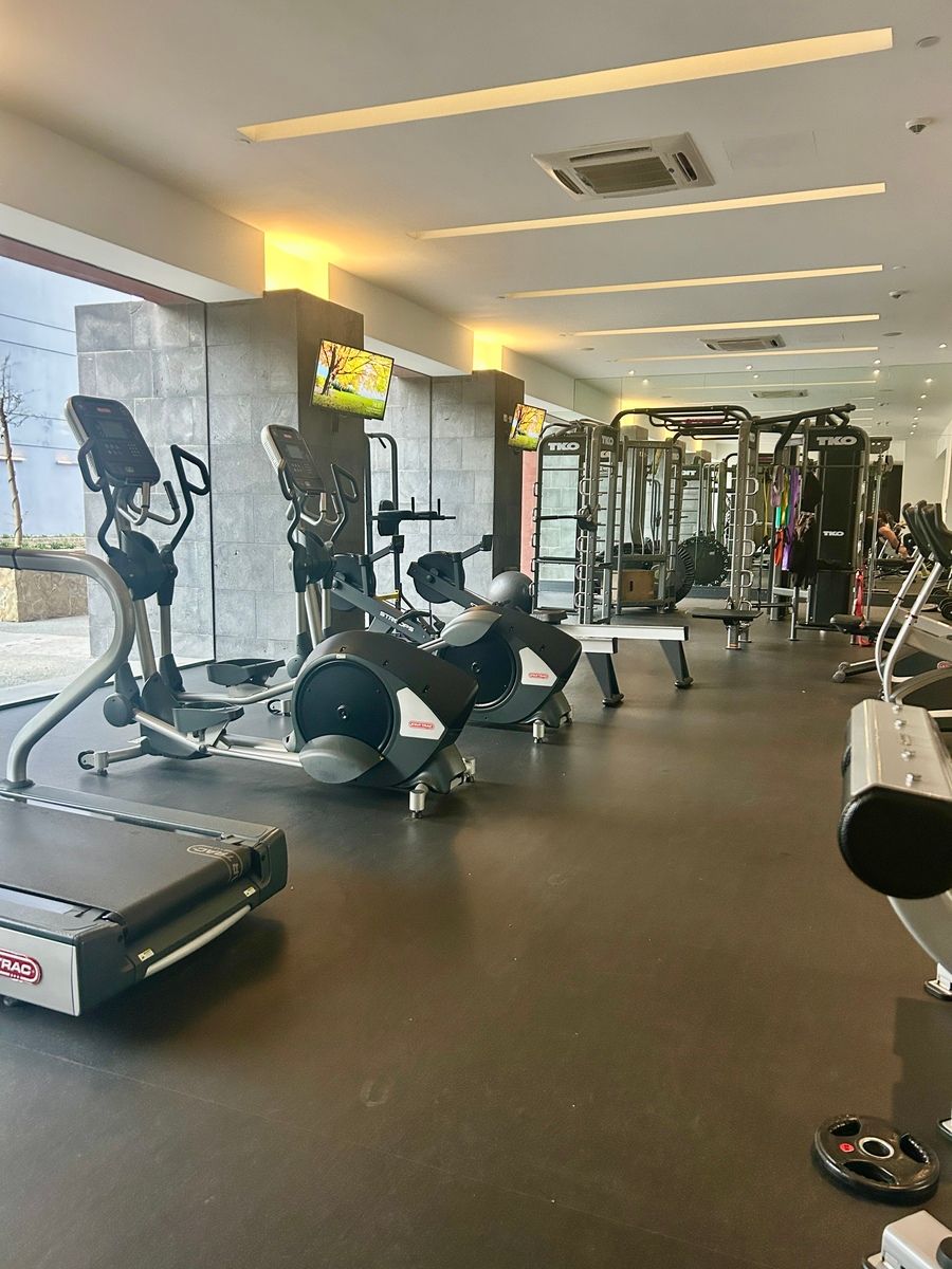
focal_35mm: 26
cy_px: 634
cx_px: 476
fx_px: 953
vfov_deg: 67.3
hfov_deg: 53.1
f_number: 1.5
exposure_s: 1/60
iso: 320
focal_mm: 5.7
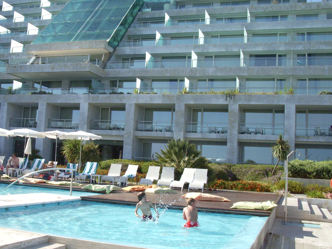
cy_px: 108
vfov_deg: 31.5
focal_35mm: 46
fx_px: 441
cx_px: 120
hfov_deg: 40.9
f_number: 4.3
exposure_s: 1/800
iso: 160
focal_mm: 5.8
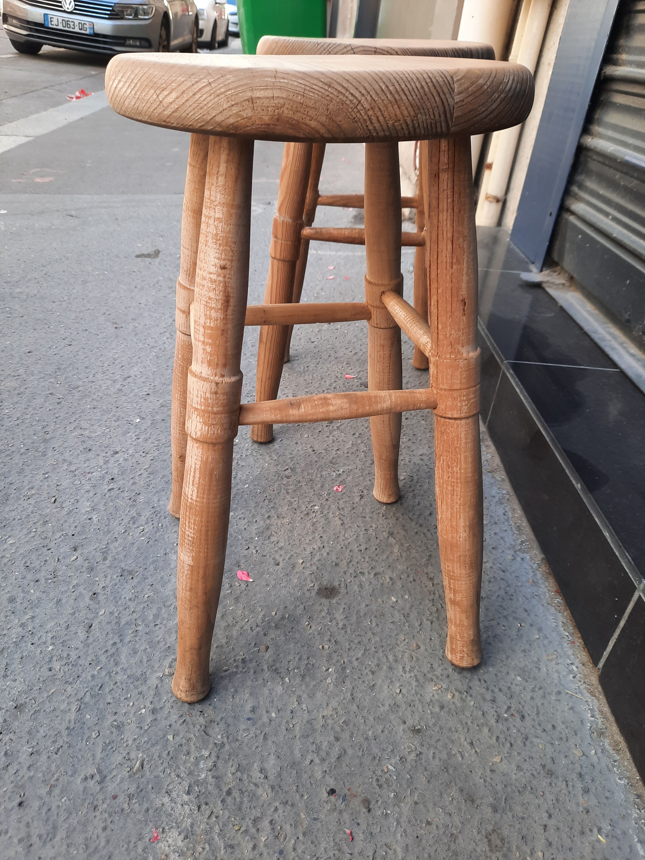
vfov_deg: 69.4
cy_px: 430
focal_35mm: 25
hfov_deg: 54.9
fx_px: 621
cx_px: 322
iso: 40
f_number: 2
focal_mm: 4.6
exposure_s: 1/100
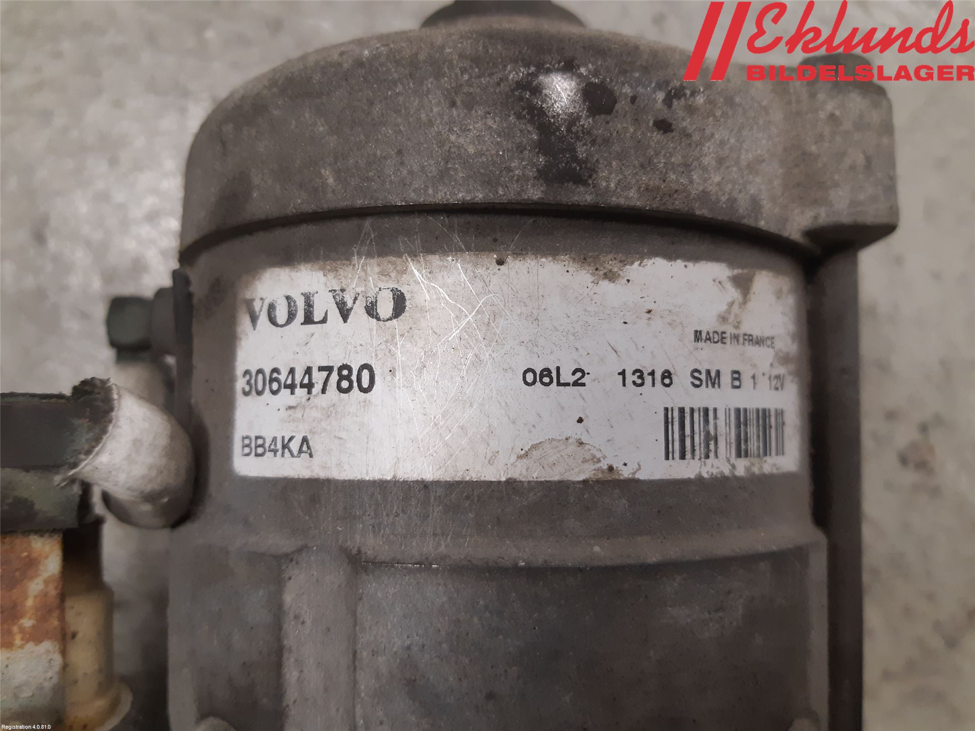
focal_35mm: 26
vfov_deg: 53.1
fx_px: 732
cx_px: 488
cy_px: 366
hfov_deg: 67.3
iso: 160
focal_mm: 3.93
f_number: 1.7
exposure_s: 1/50
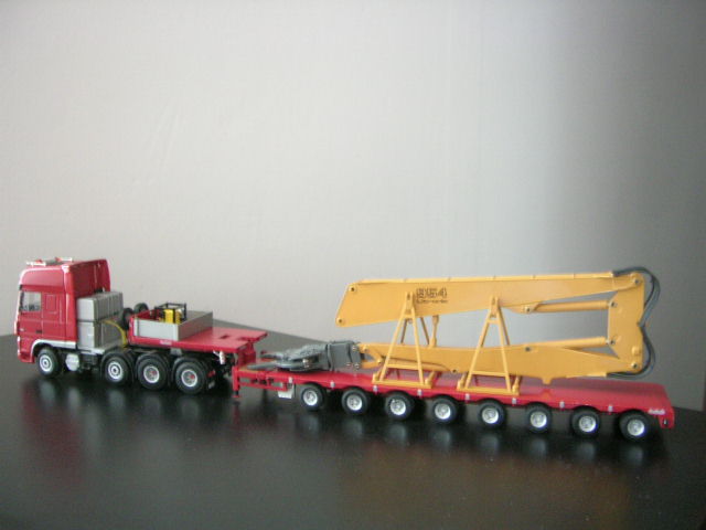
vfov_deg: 38.7
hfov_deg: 50.1
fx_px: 755
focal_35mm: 37
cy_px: 265
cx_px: 353
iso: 200
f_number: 2.8
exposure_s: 1/2.9
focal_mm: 5.7
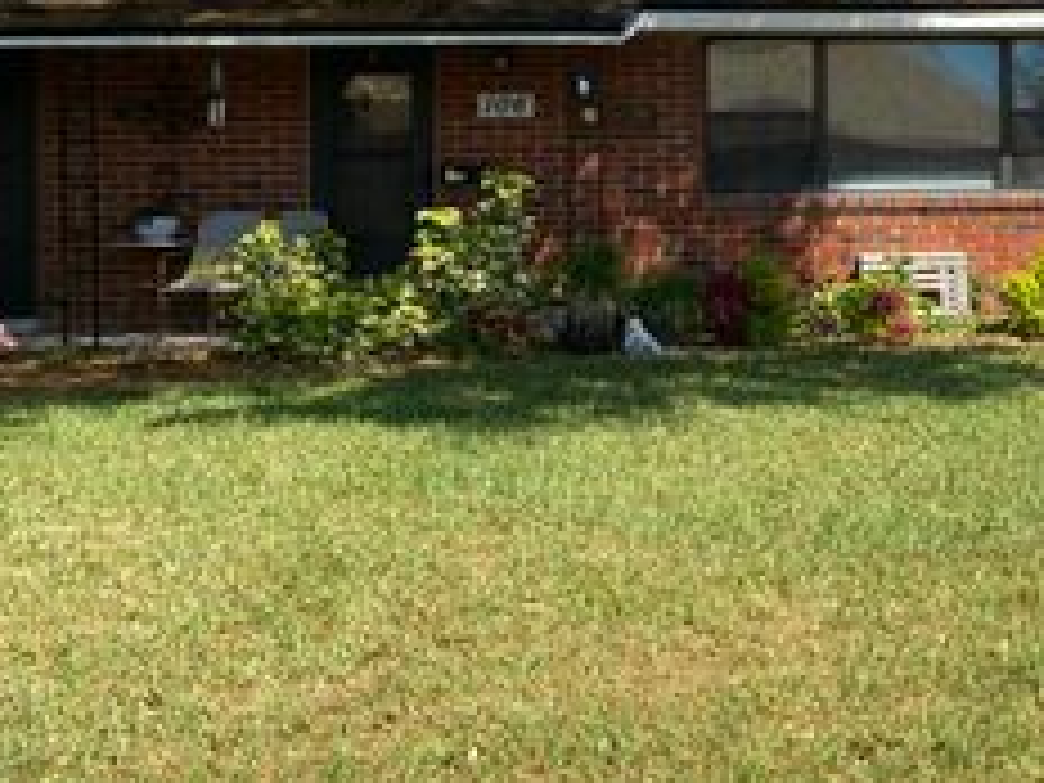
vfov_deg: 25.7
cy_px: 169
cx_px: 1026
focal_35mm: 56
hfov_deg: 31.9
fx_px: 1689
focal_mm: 4.25
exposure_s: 1/1653
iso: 32
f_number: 1.8
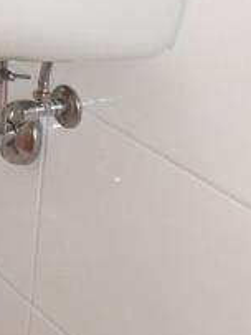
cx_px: -301
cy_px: -182
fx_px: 1074
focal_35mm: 111
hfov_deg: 11.5
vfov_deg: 16.1
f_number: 3
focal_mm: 4
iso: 200
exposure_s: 1/30
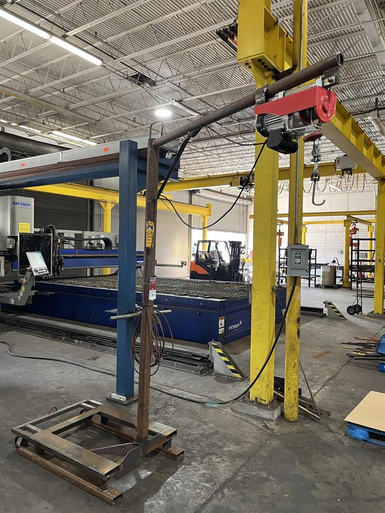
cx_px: 192
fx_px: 386
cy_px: 256
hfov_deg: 53.1
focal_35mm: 26
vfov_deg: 67.3
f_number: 1.6
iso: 160
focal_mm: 5.1
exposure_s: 1/60
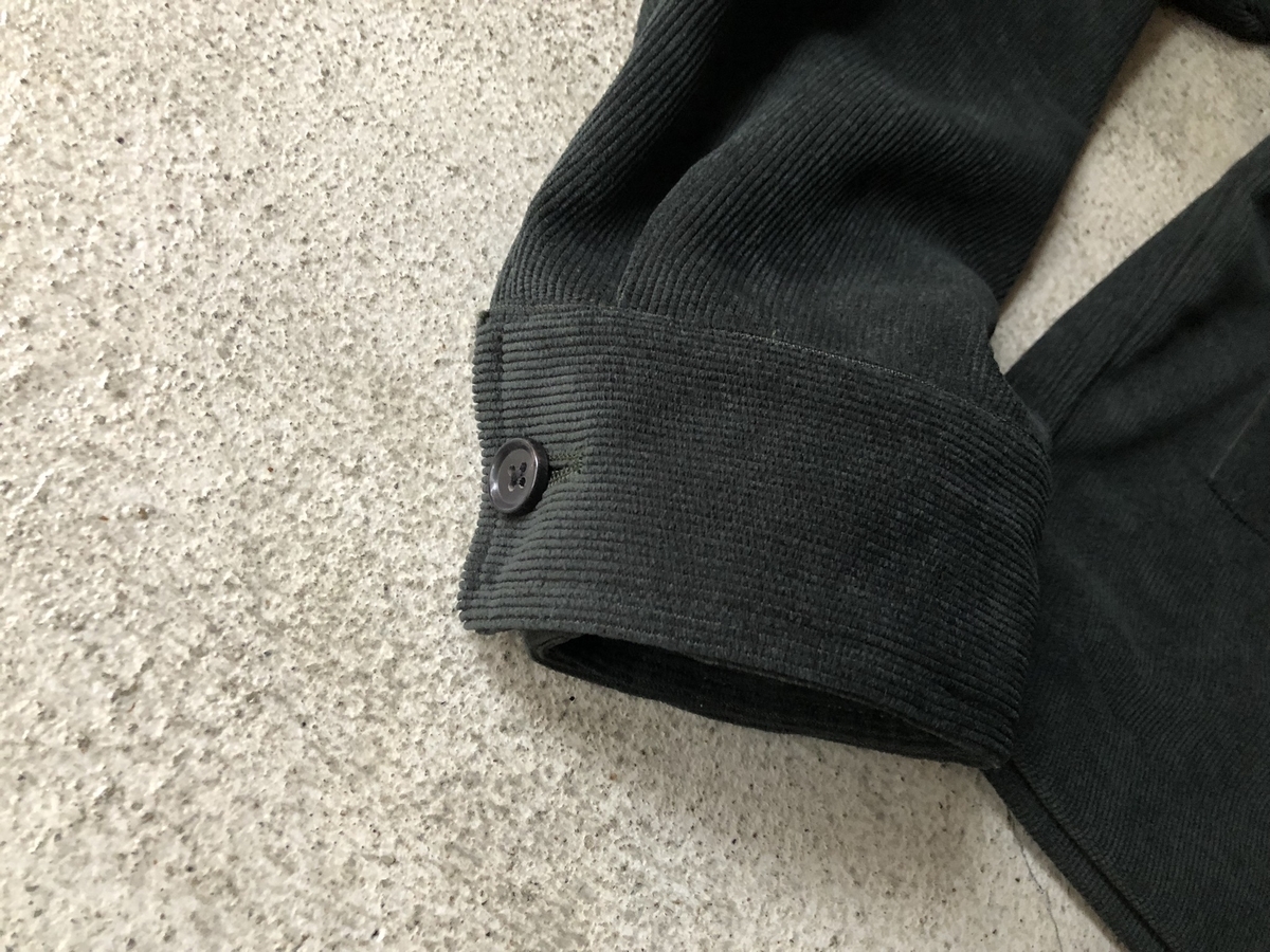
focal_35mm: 28
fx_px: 1027
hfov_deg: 63.4
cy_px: 476
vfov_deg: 49.7
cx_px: 635
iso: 100
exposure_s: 1/7
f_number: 1.8
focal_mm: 4
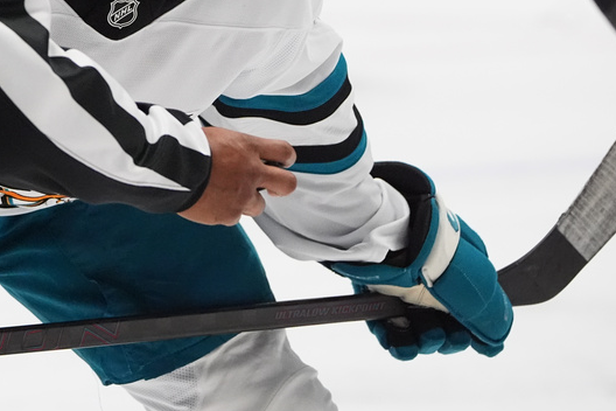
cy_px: 30
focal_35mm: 444
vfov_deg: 3.1
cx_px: 145
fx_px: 7597
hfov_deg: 4.6
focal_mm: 229
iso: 6400
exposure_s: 1/1250
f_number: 6.3
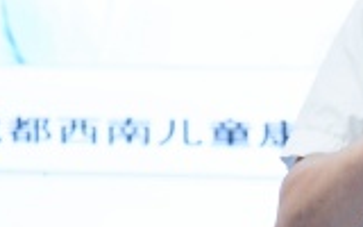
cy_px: 3
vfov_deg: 4.3
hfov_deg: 6.8
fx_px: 3017
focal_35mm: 305
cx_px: 533
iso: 800
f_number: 2.8
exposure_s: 1/160
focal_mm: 75
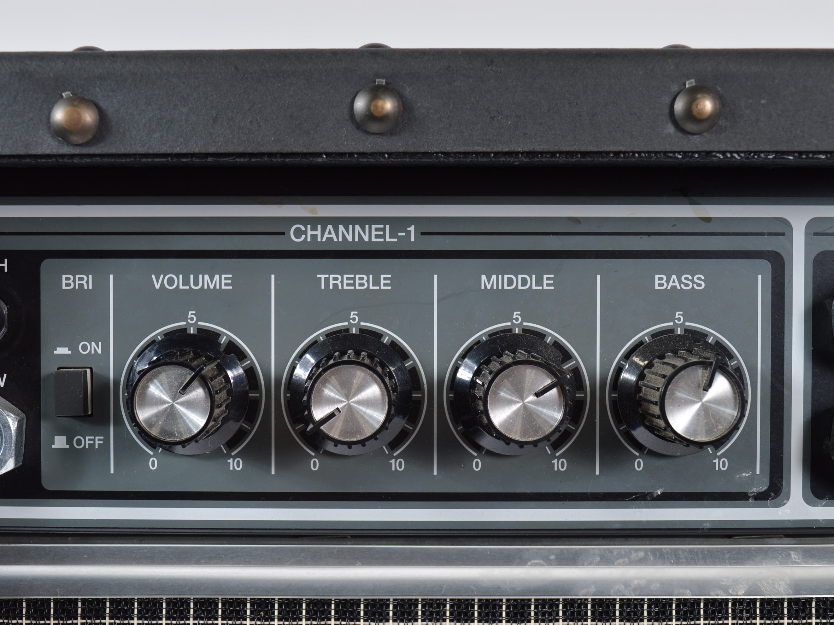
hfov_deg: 39.9
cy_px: 312
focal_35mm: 48
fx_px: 1146
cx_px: 367
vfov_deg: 30.5
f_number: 9
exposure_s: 1/80
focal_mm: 29
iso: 200
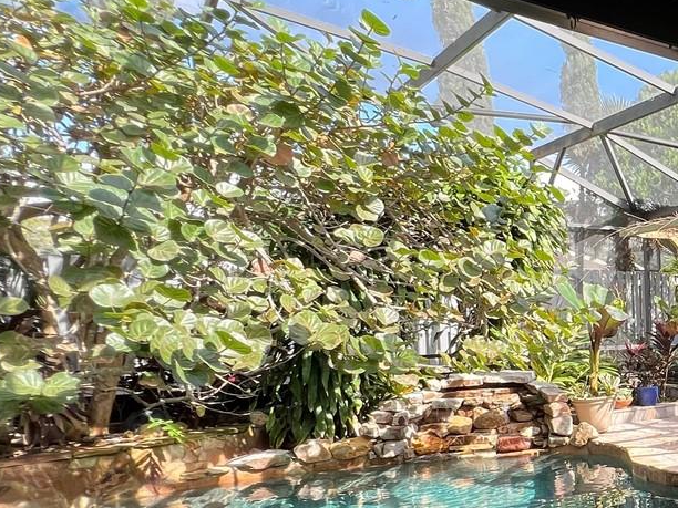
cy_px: 357
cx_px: 820
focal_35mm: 34
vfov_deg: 41.0
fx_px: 666
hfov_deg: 38.9
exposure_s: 1/125
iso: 32
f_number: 1.8
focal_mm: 1.57
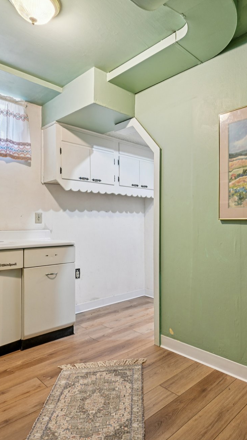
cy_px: 222
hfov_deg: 47.9
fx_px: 268
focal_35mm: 23
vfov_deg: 78.7
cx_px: 181
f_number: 11
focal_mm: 14
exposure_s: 1/2
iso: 400
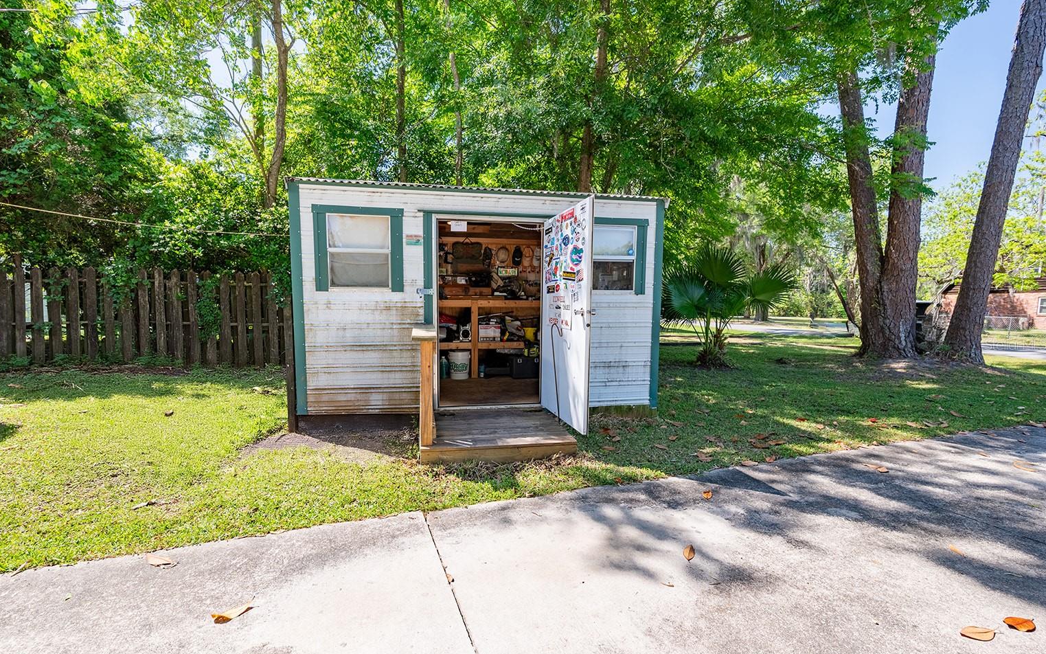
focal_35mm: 15
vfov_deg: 74.7
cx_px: 500
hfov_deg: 101.4
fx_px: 428
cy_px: 344
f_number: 8
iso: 200
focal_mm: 14
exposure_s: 1/1250
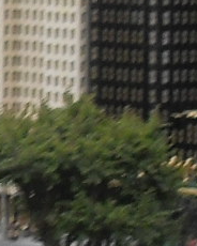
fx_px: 2339
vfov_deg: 6.0
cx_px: -219
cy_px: 118
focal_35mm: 321
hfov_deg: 4.7
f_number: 8.9
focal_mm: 6.3
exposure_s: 1/45
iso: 80
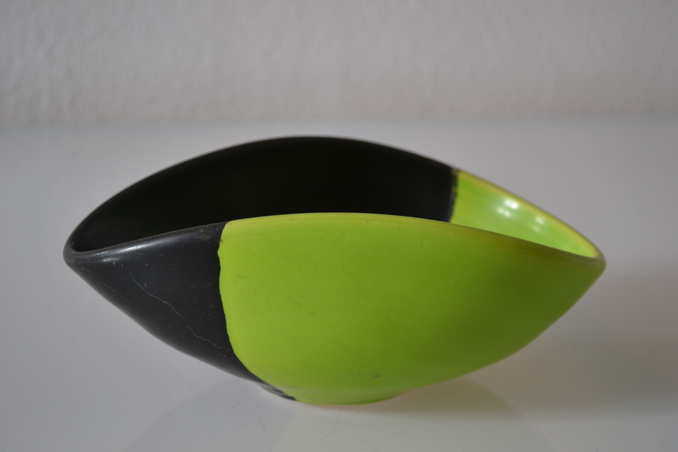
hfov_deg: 33.4
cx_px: 339
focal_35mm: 60
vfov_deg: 22.6
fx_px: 1130
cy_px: 226
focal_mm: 40
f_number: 5.3
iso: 400
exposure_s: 1/20
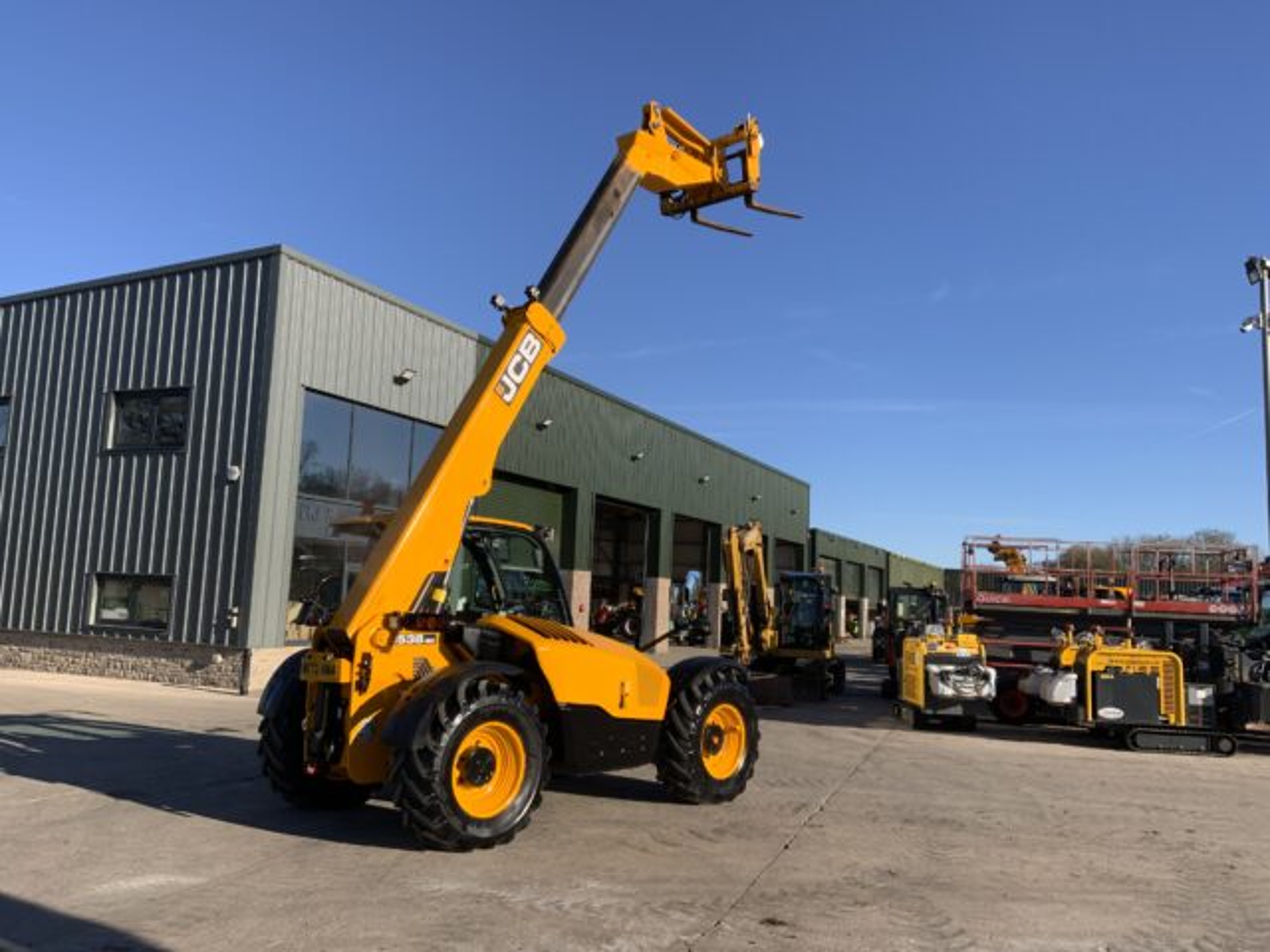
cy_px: 476
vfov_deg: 48.2
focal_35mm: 29
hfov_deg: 61.7
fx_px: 1064
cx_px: 635
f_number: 1.8
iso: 16
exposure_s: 1/1626
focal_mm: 3
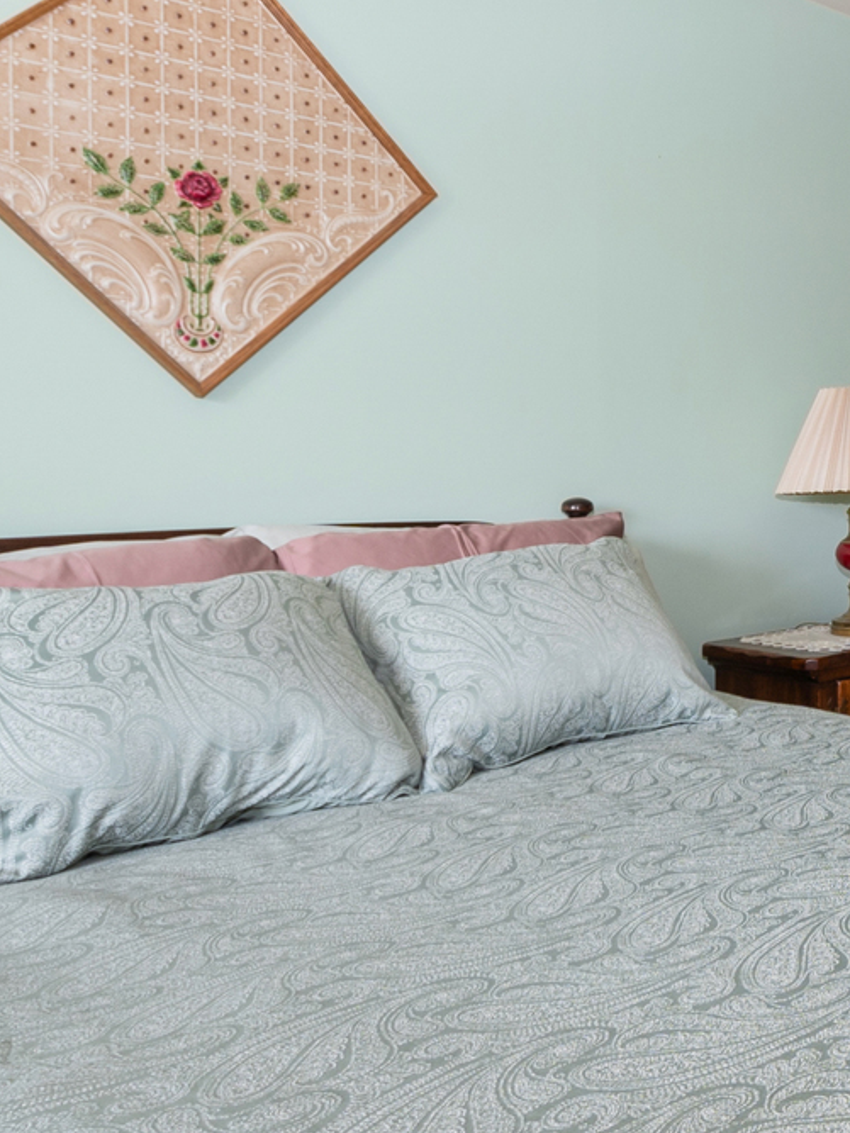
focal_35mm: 35
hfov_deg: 34.3
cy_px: 468
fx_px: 1146
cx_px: 970
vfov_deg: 52.4
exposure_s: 1/13
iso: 250
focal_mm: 10
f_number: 7.1
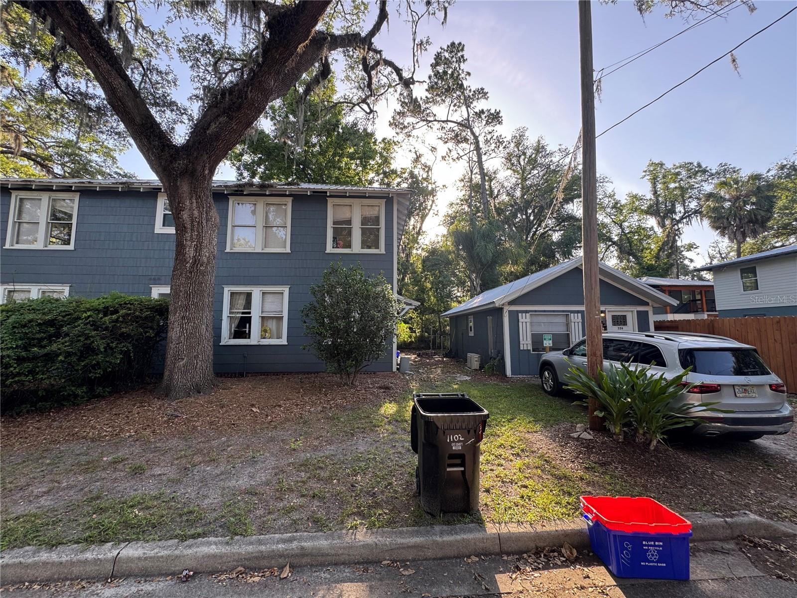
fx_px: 322
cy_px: 299
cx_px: 398
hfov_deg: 102.1
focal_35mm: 14
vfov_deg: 85.7
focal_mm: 2.22
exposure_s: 1/168
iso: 40
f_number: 2.2
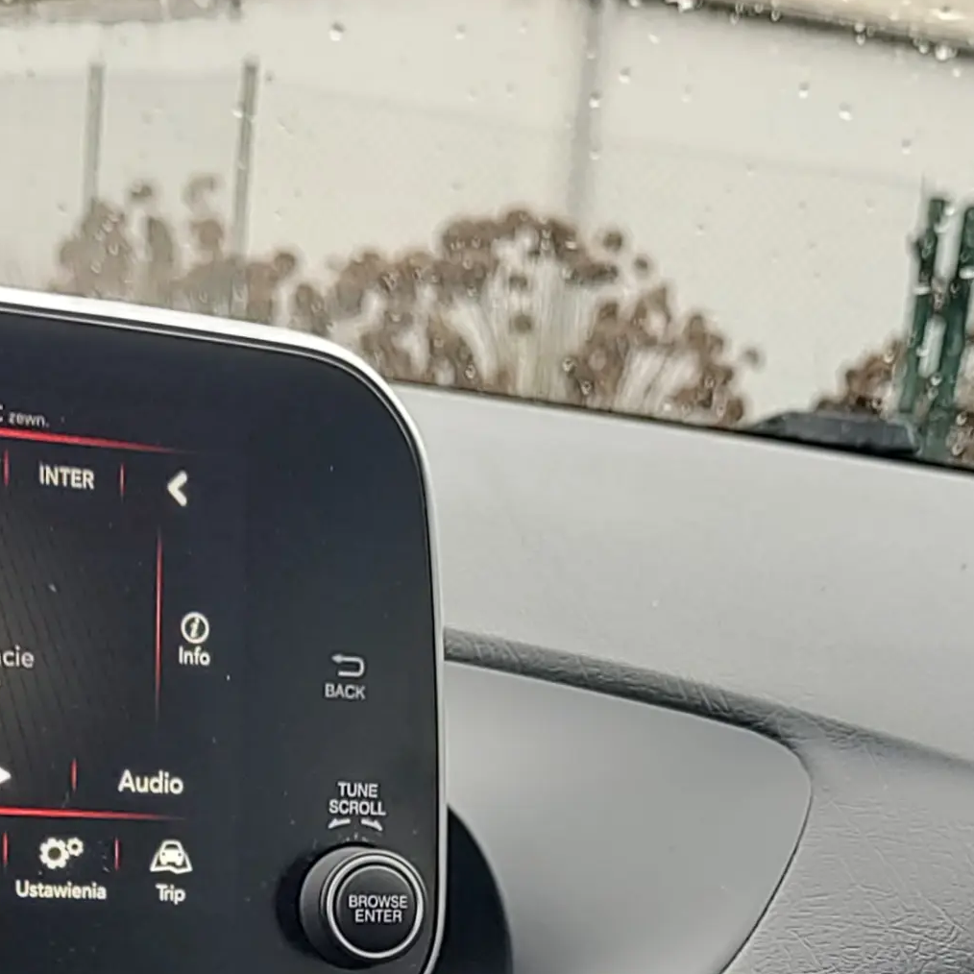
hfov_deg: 22.5
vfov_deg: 20.1
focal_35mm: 77
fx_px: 2451
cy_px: 1348
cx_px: 535
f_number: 1.8
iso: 131
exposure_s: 1/50
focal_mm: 5.56
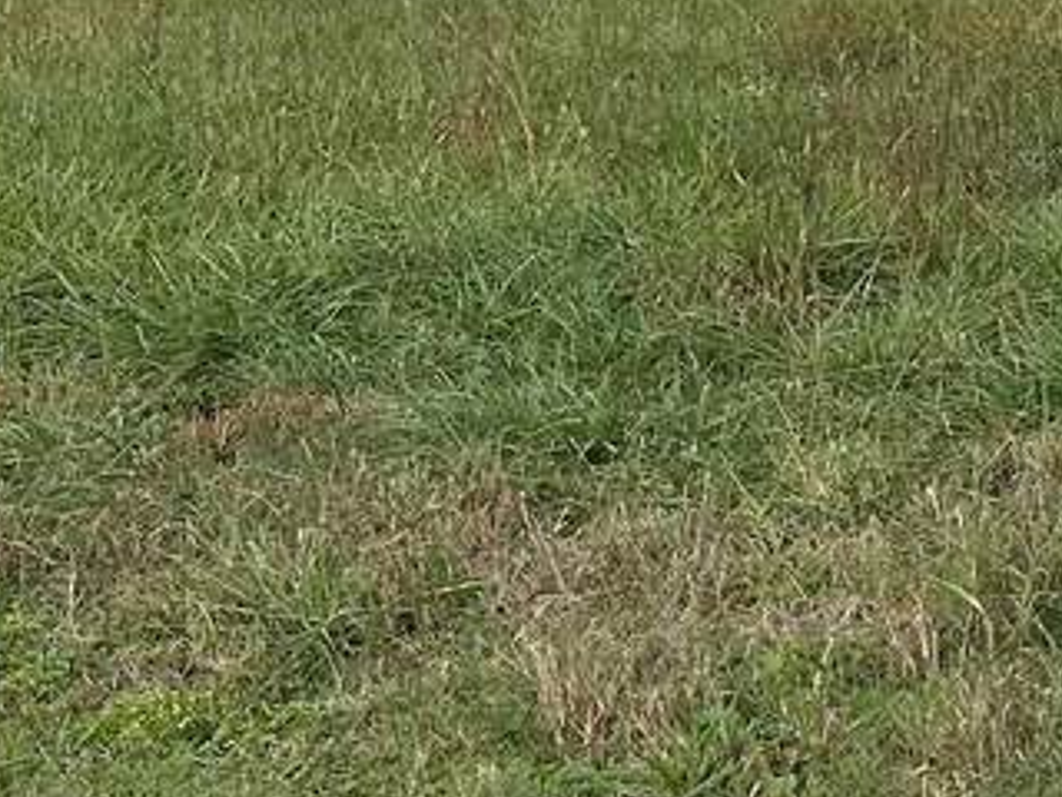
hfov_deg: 18.0
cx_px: 1653
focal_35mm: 96
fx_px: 2945
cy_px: -146
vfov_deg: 14.9
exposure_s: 1/5000
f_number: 1.78
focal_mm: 6.86
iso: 80
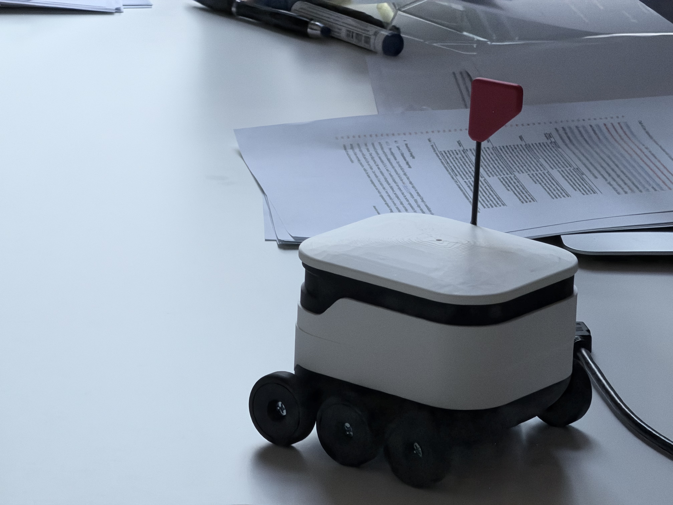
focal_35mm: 200
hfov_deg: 9.9
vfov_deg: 7.4
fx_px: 3888
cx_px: 336
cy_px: 252
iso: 320
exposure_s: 1/121
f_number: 2.8
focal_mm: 16.89
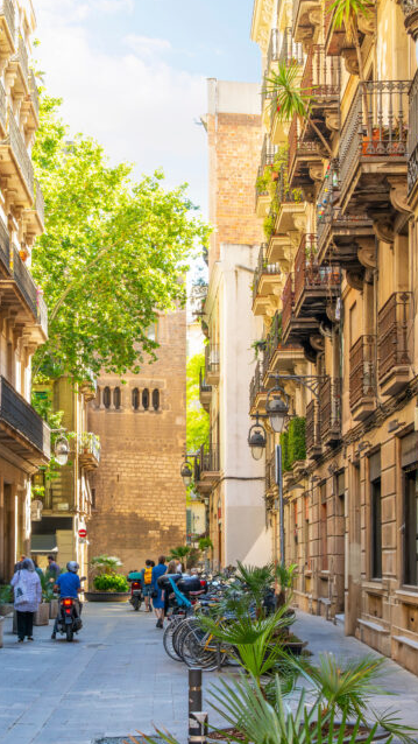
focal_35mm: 74
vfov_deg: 28.6
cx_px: 23
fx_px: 1458
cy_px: 353
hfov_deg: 16.1
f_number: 9
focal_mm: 44
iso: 1600
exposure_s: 1/160
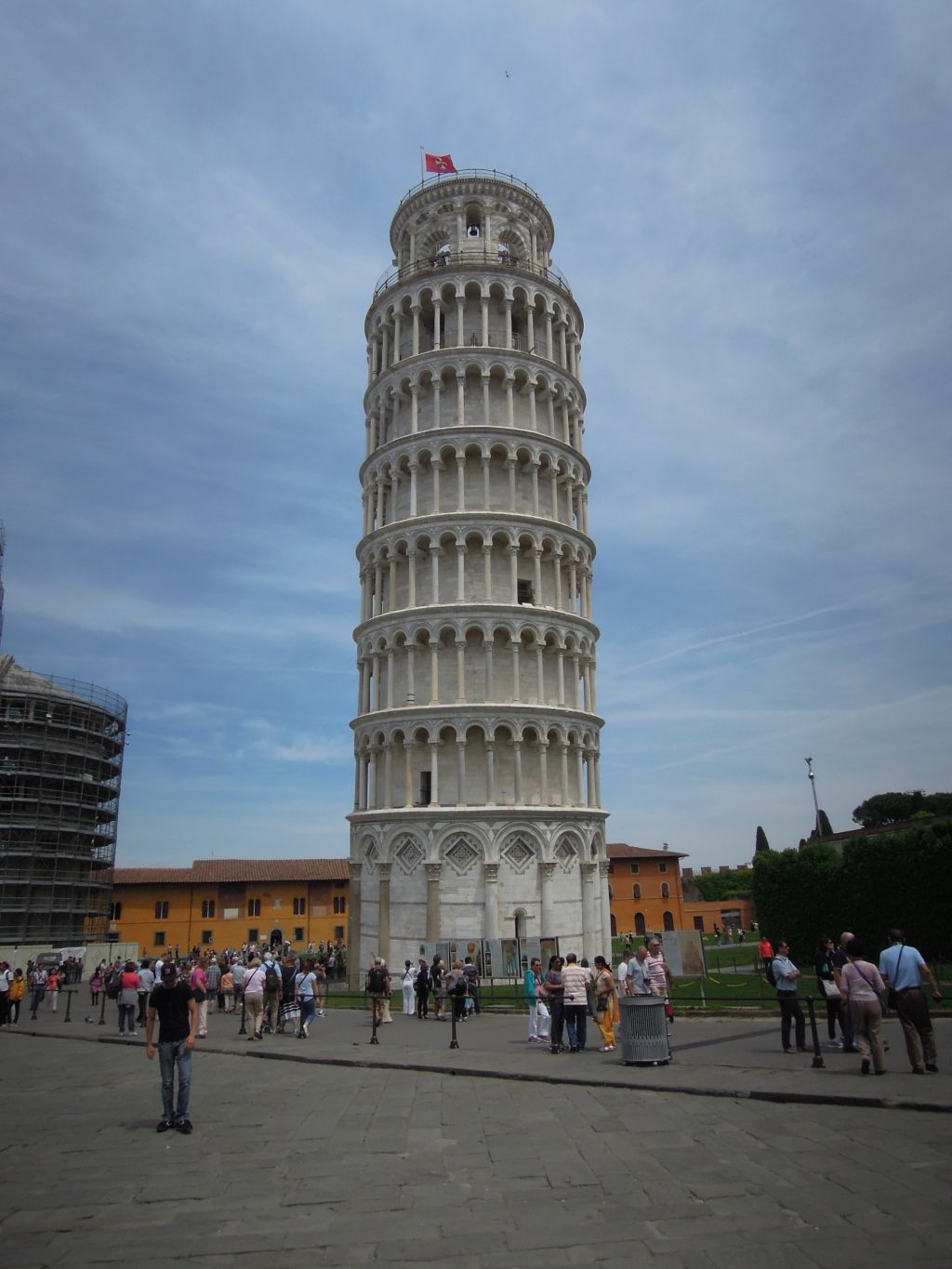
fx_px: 880
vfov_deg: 71.6
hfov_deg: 56.8
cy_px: 634
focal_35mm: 24
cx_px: 476
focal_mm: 4.3
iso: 160
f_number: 5.6
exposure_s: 1/1250
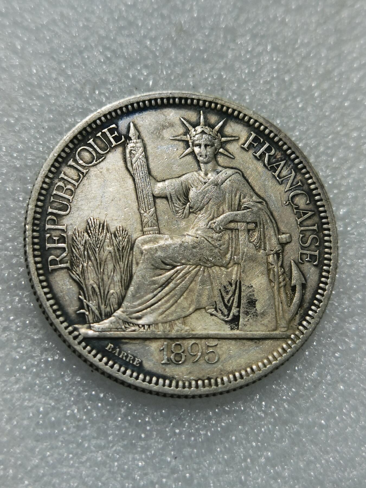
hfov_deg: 24.0
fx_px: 860
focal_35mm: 61
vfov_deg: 31.7
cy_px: 244
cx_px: 183
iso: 50
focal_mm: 6.67
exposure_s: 1/102
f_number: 1.9
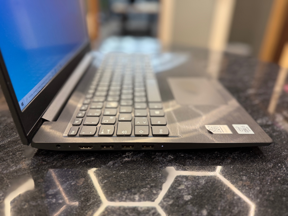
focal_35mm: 24
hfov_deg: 71.6
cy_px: 108
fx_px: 200
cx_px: 144
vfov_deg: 56.8
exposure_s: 1/68
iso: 200
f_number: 1.78
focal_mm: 6.76
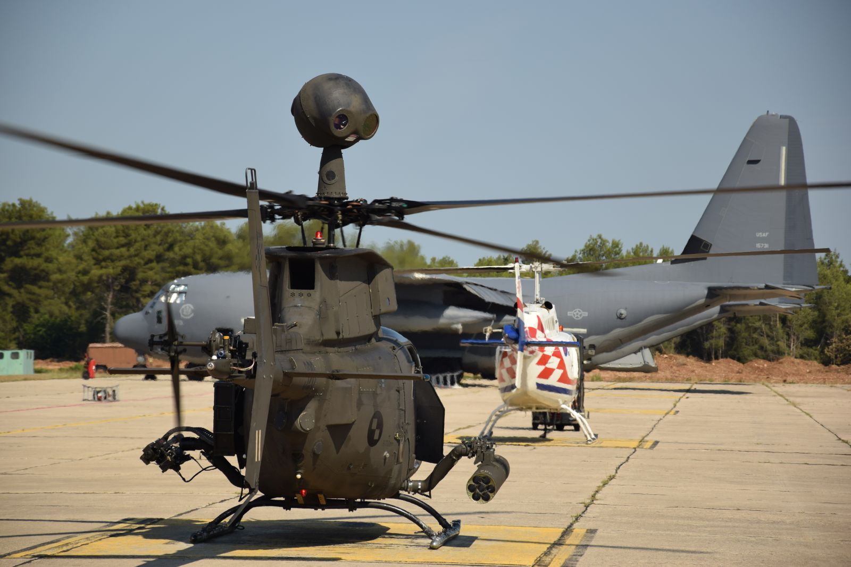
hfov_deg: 13.0
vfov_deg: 8.7
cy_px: 284
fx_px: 3723
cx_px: 426
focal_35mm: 158
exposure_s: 1/640
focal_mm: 105
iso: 100
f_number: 6.3
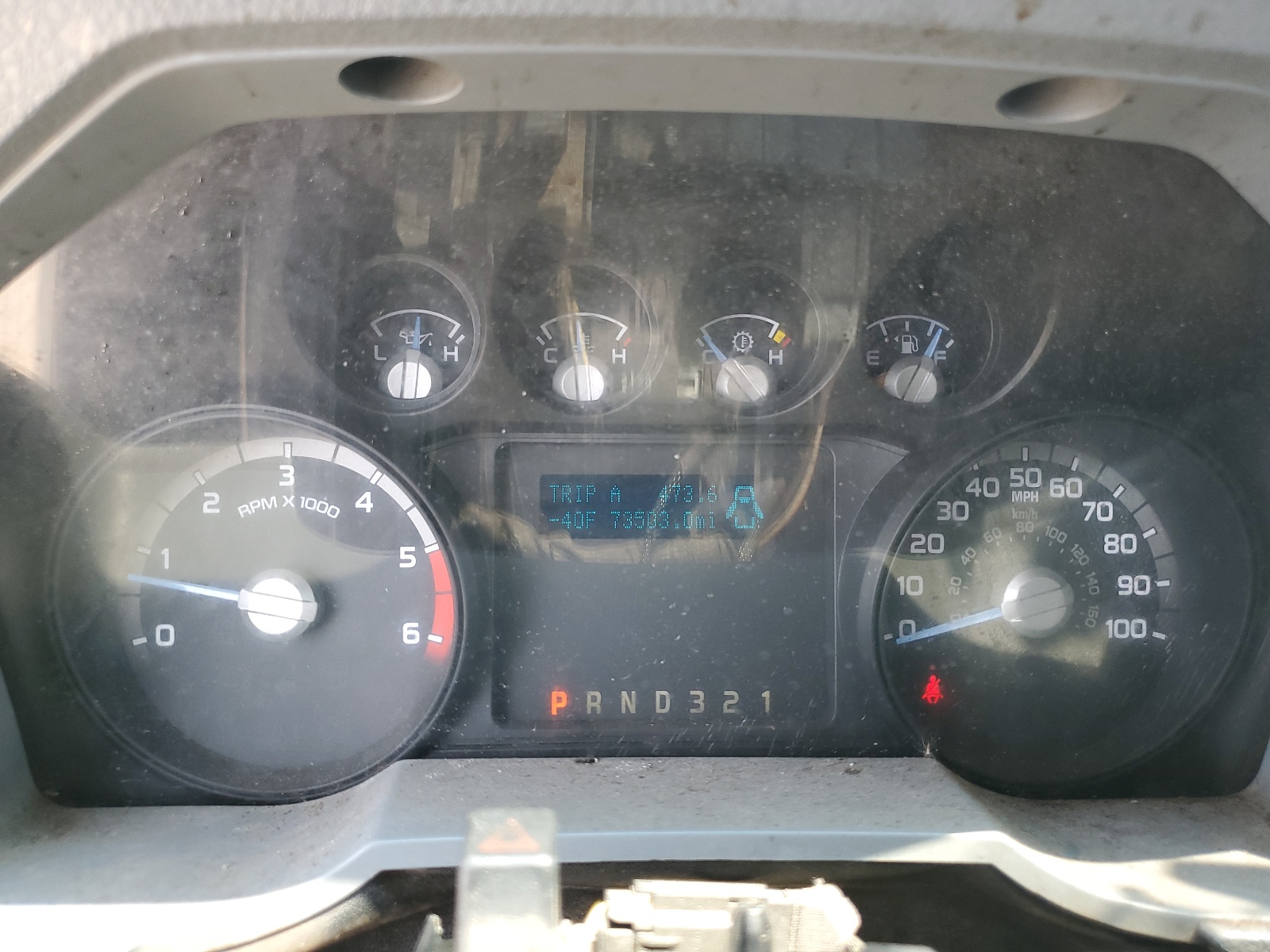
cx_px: 635
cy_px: 476
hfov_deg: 67.3
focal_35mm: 26
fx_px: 954
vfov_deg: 53.1
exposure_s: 1/120
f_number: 1.5
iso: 60
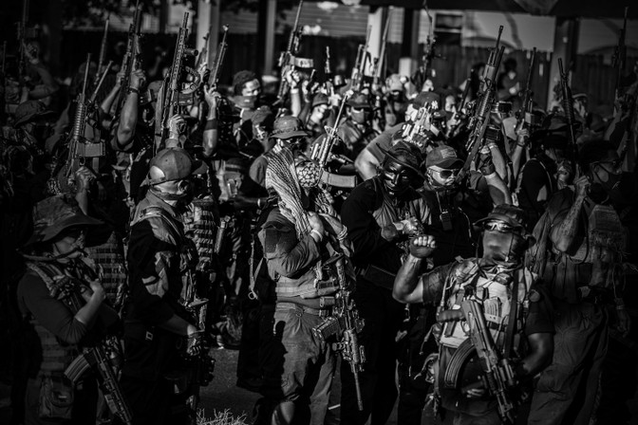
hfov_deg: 14.8
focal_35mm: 139
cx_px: 319
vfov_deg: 9.9
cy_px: 212
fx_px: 2463
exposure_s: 1/640
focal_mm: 139
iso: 400
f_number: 4.5
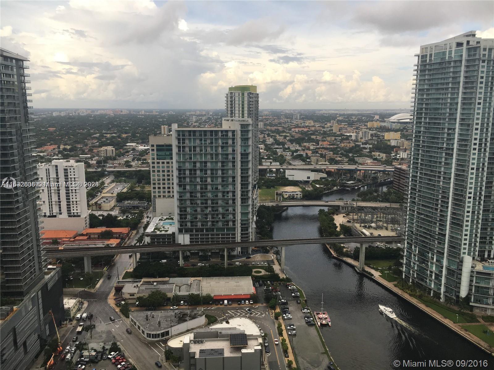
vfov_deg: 48.2
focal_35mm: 29
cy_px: 185
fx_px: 414
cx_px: 247
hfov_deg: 61.7
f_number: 2.2
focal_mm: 4.15
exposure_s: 1/1923
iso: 40
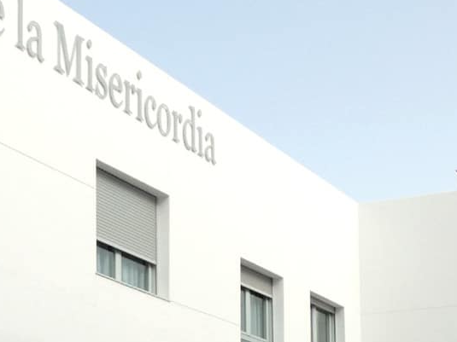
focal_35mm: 103
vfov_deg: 13.8
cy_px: 438
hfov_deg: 18.0
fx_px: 1359
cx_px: -112
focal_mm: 5
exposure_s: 1/640
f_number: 3.2
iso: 80
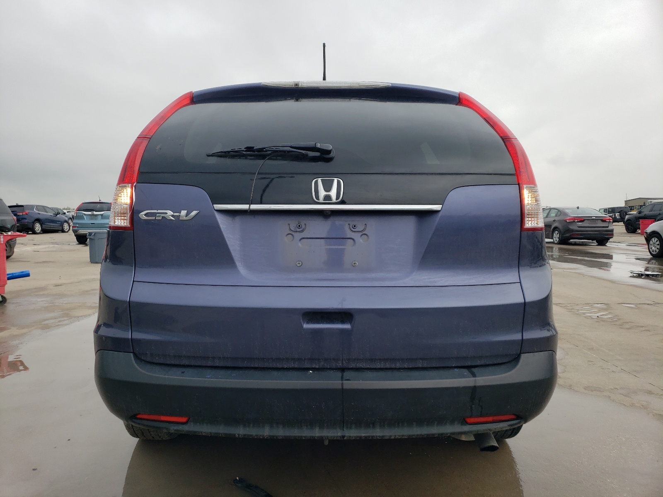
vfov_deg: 53.1
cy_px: 248
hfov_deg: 67.3
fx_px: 498
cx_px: 332
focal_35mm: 26
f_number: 1.5
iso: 50
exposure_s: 1/1111
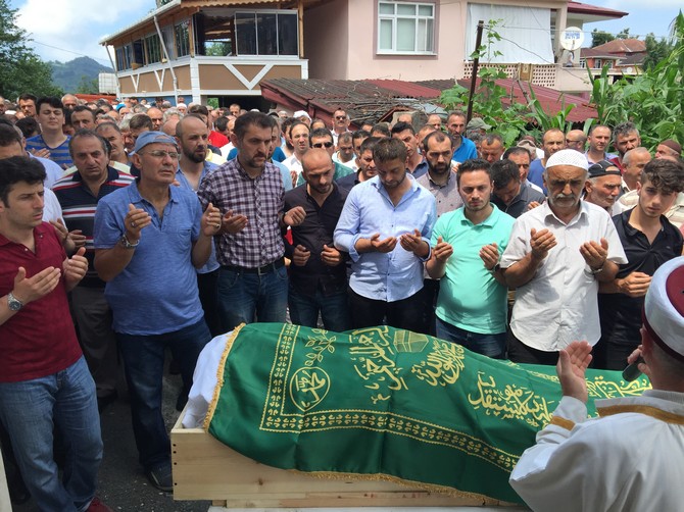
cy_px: 256
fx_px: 573
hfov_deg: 61.7
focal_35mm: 29
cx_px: 342
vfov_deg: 48.2
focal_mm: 4.15
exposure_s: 1/898
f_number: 2.2
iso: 32
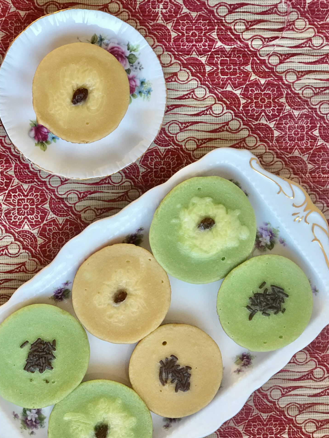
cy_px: 248
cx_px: 147
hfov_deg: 19.4
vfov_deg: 25.6
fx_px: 963
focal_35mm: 76
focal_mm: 6.6
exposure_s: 1/50
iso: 64
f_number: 2.8
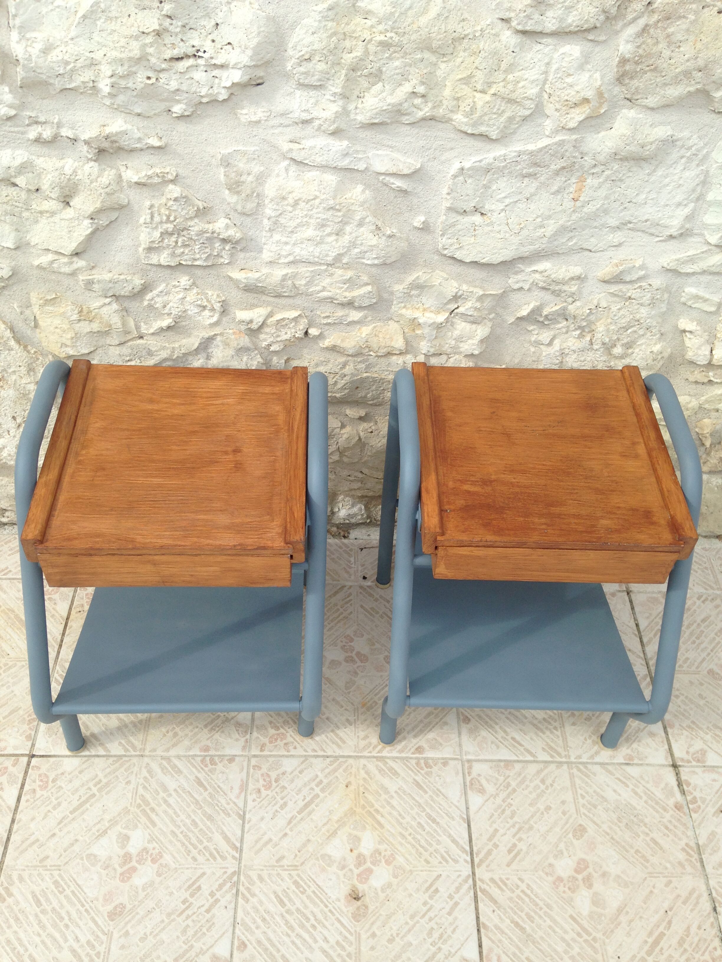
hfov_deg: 42.9
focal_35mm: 33
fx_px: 918
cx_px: 361
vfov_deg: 55.4
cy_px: 481
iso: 50
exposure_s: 1/433
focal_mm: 4.12
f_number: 2.4
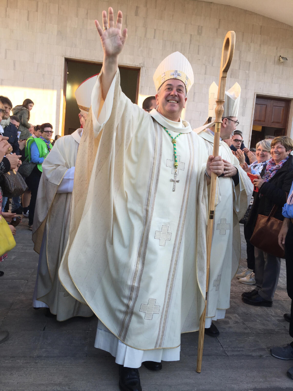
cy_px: 196
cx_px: 146
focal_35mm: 29
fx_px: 327
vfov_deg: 61.7
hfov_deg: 48.2
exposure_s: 1/269
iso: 32
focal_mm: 4.15
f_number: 2.2
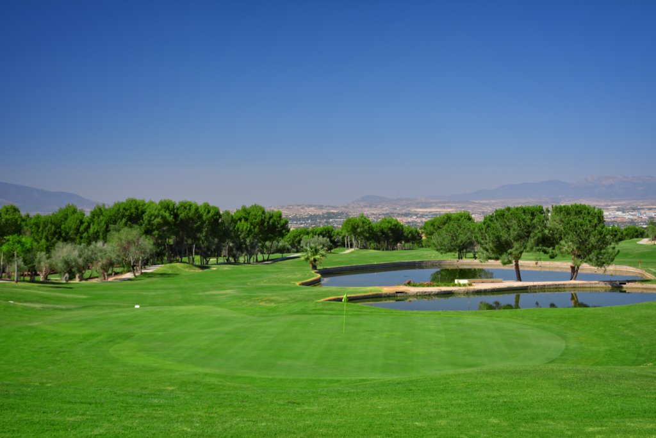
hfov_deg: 37.8
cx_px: 328
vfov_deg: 25.8
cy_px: 219
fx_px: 957
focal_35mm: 52
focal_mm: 35
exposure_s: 1/200
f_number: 7.1
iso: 200
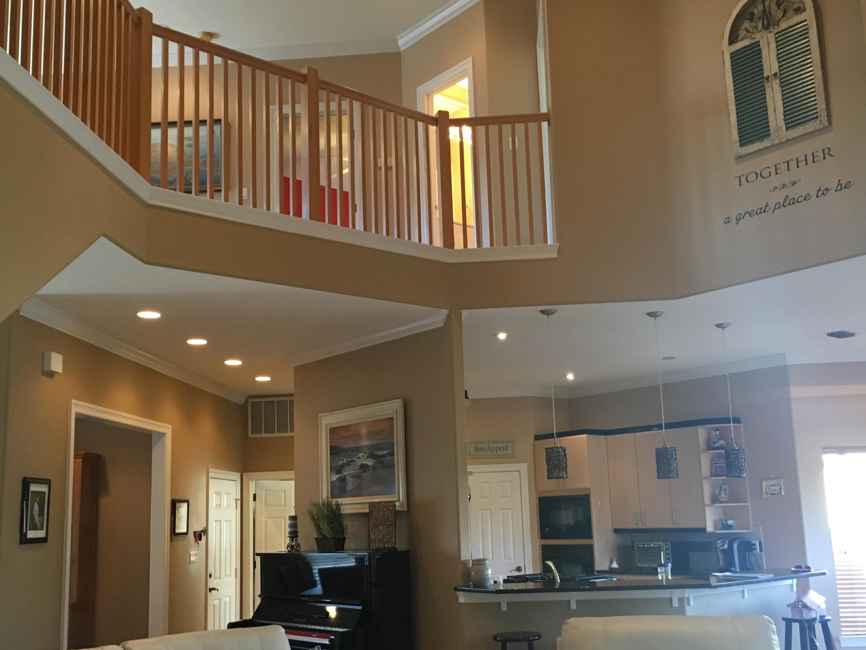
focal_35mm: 37
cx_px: 432
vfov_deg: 38.6
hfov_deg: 50.1
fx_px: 926
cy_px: 359
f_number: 2.2
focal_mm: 4.15
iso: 100
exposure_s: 1/30
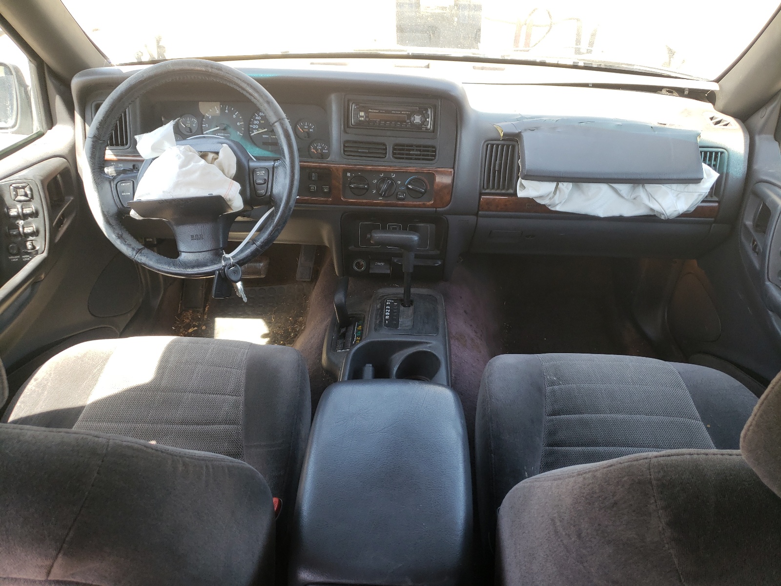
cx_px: 390
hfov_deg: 67.3
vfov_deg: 53.1
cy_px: 293
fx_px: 587
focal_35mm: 26
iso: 50
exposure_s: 1/127
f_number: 1.5
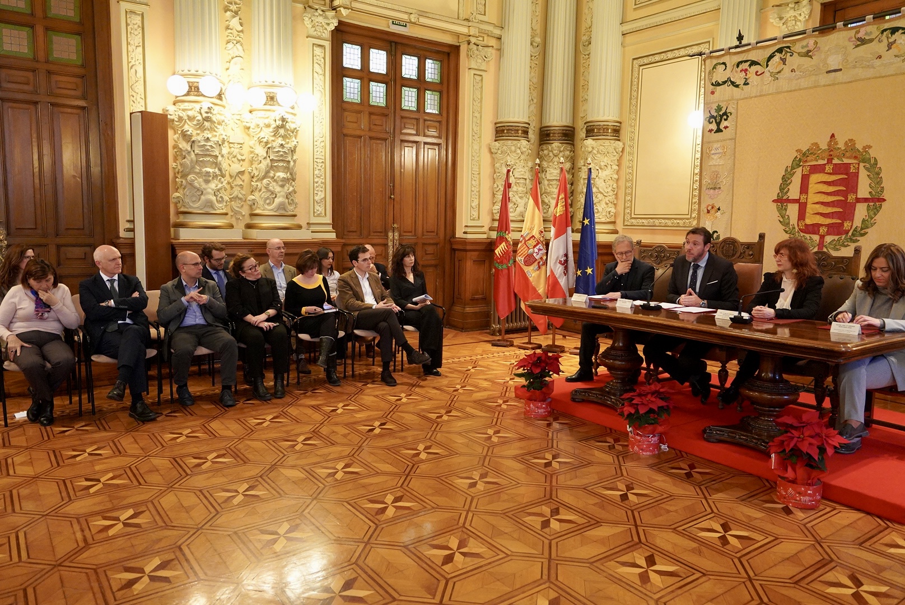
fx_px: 629
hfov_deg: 71.5
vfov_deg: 51.4
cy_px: 302
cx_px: 452
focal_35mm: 25
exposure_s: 1/160
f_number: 4
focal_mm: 25
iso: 6400
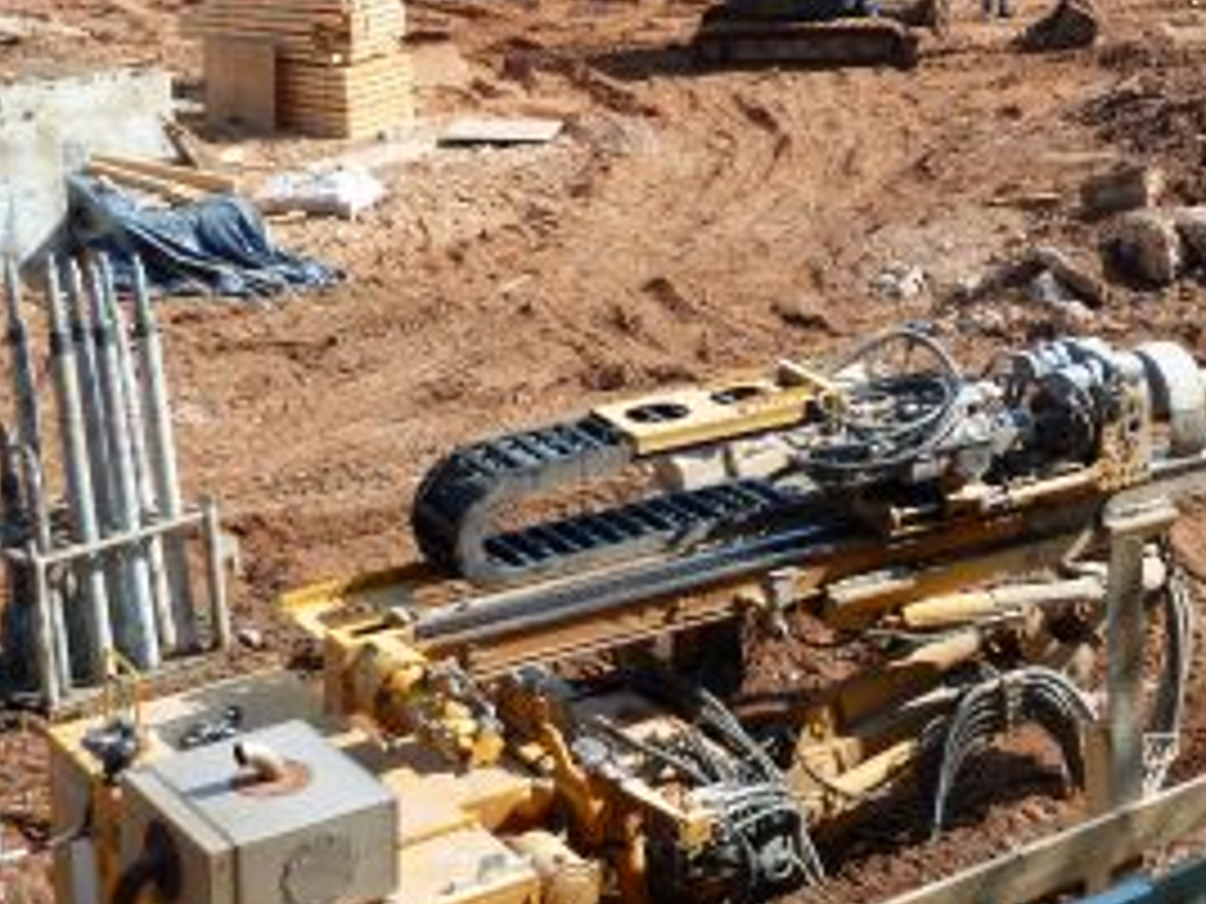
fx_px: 2996
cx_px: 1026
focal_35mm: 86
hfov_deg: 22.3
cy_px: 121
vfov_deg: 17.0
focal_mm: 7.9
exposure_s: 1/250
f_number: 4
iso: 80
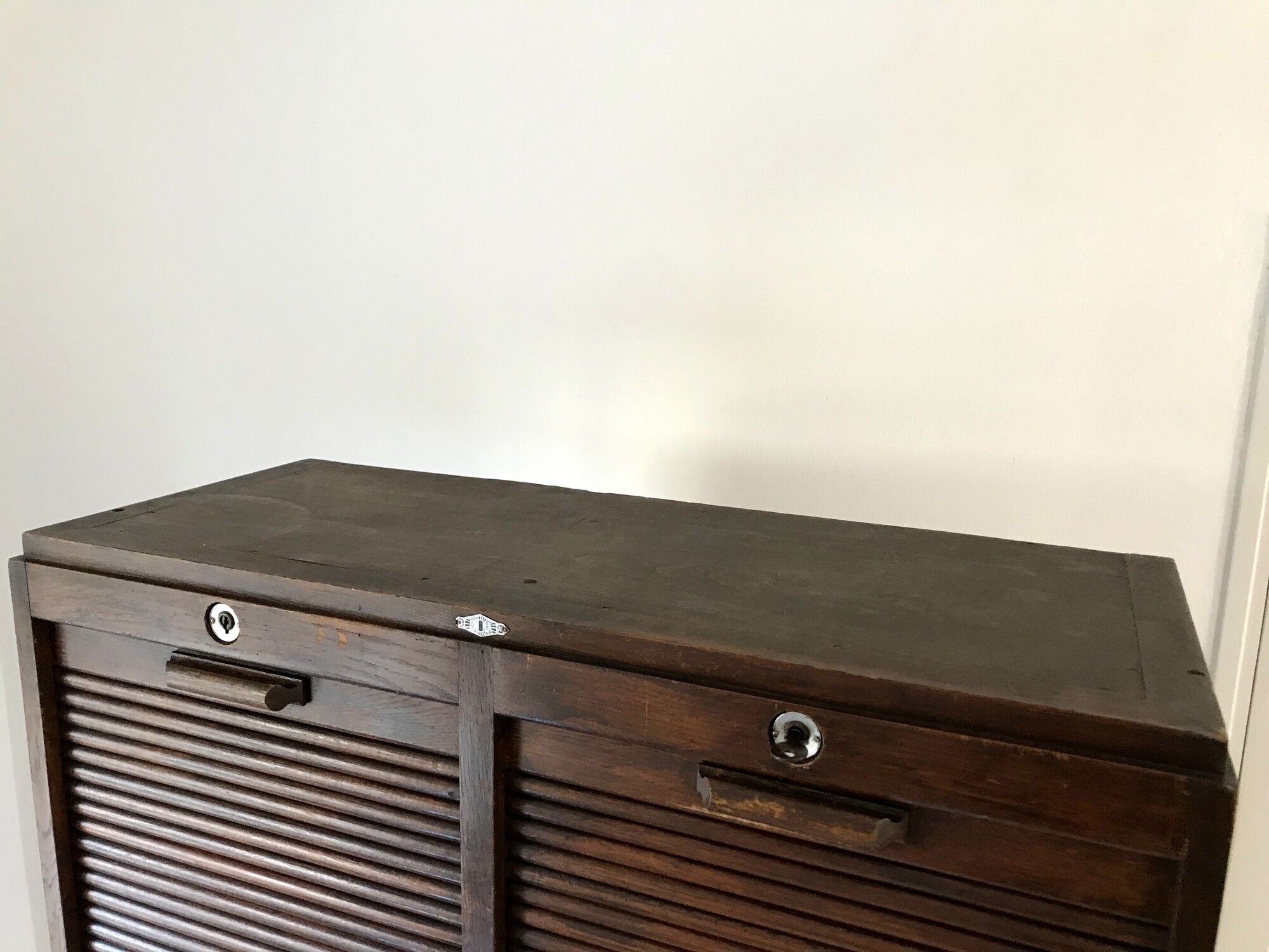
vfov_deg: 49.7
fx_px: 1026
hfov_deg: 63.4
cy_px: 476
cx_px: 634
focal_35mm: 28
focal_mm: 3.99
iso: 40
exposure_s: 1/17
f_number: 1.8
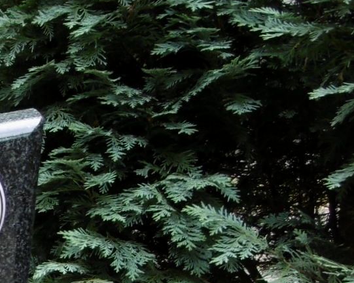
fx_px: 1665
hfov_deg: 11.3
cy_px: 404
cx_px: -272
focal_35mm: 159
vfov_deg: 9.5
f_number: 3.8
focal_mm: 7.7
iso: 100
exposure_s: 1/125
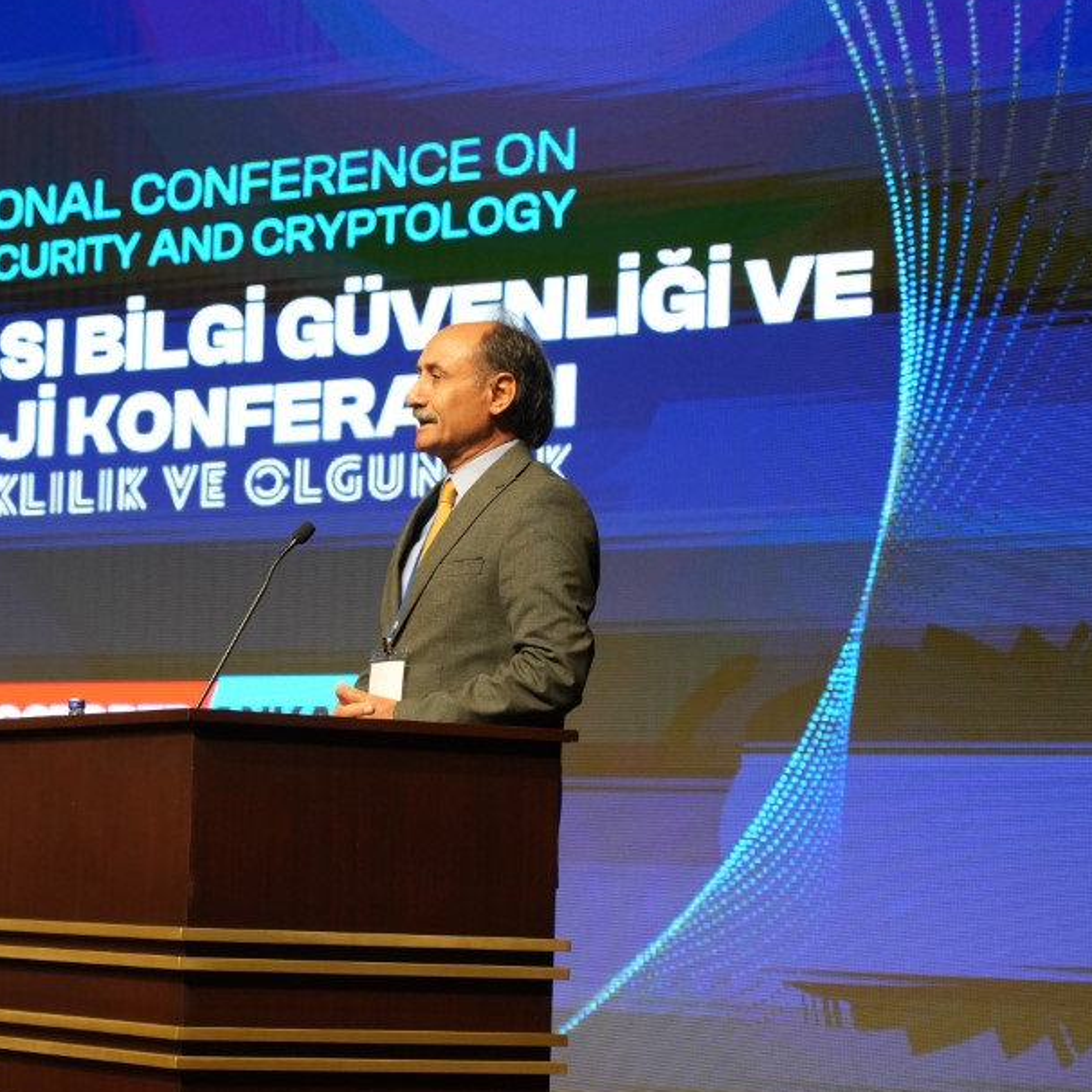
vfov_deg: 15.4
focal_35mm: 113
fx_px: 4033
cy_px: 642
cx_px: 387
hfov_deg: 15.4
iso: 3200
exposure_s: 1/200
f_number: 4
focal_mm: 70
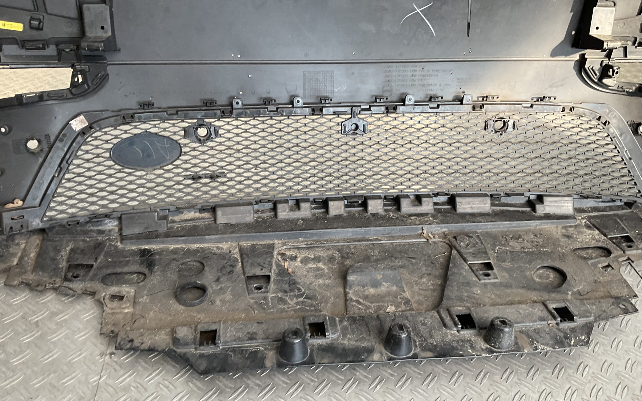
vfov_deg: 40.5
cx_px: 322
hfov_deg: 61.2
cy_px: 225
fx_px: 542
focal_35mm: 31
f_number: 1.8
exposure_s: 1/120
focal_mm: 3
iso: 25
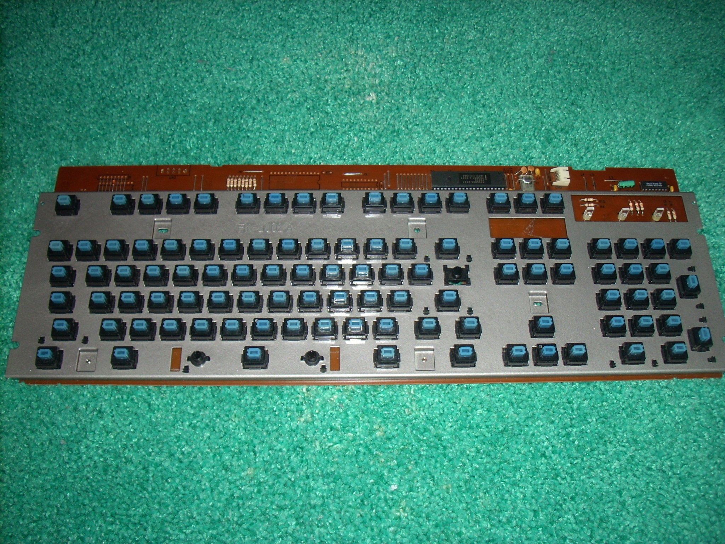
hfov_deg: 50.1
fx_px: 775
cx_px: 362
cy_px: 272
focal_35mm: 37
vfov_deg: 38.7
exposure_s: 1/60
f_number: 2.8
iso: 64
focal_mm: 6.2
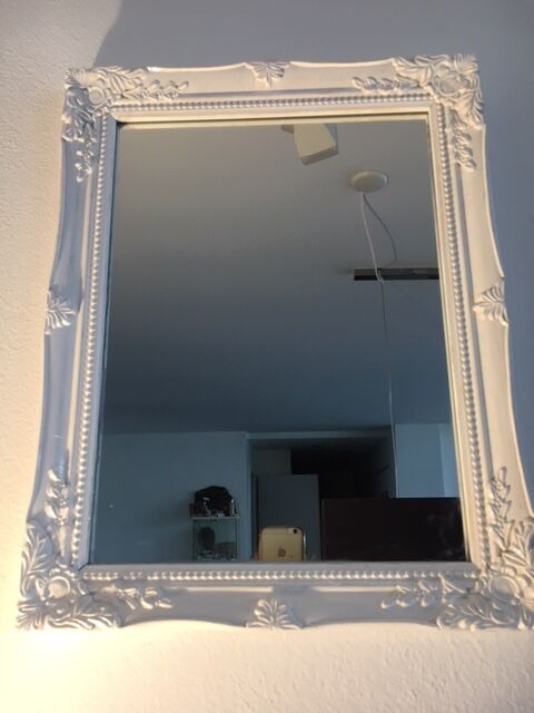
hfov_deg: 48.2
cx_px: 267
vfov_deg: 61.7
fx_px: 596
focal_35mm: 29
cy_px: 356
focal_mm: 4.15
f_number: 2.2
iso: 50
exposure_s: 1/33
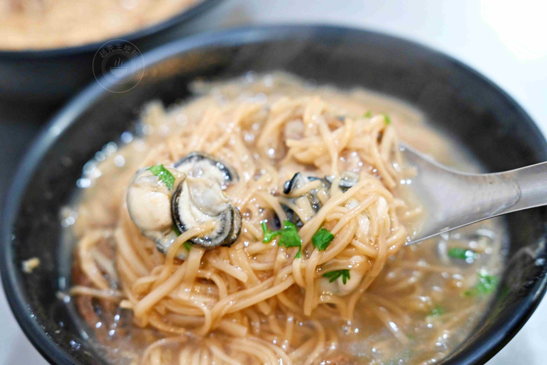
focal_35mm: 75
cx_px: 274
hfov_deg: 27.0
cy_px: 182
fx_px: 1140
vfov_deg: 18.2
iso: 3200
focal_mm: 50
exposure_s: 1/200
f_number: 3.2
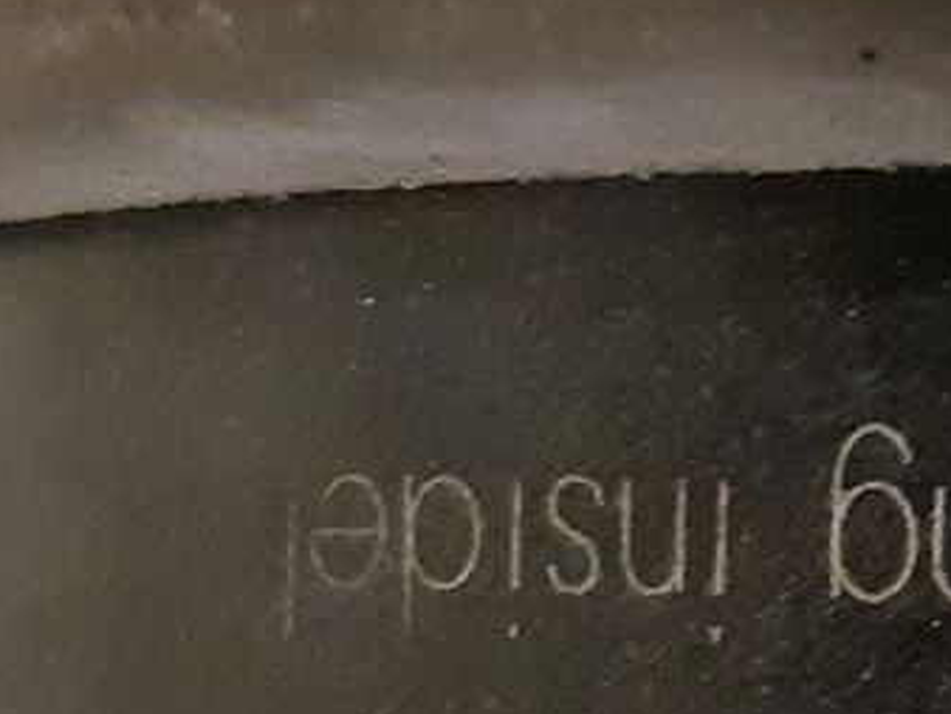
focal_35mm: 158
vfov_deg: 9.4
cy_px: 641
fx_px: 4342
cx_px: 1213
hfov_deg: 12.2
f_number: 1.7
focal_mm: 3.93
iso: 500
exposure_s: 1/25
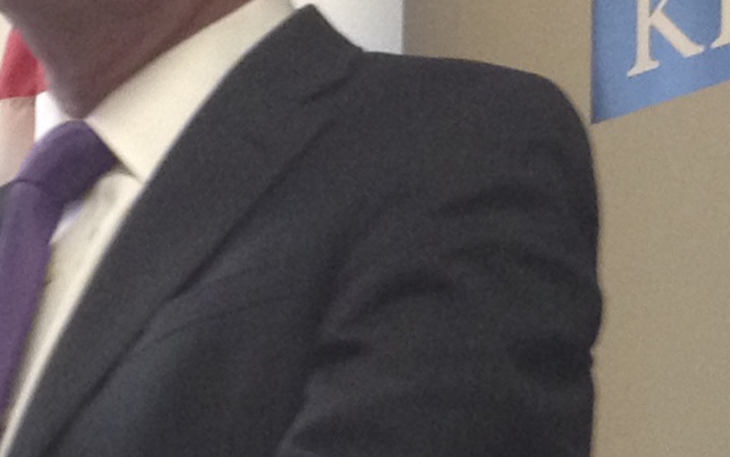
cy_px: 421
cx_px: 712
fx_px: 4358
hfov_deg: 9.5
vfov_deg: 6.0
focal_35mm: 219
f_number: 2.4
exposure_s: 1/20
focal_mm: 4.28
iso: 160
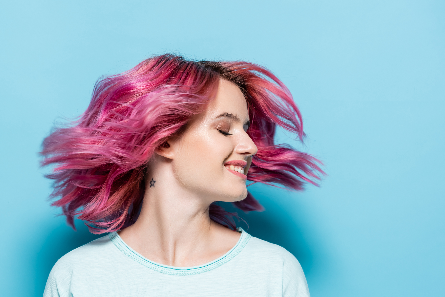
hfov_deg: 11.9
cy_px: 190
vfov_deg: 7.9
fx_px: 2139
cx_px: 150
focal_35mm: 173
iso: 100
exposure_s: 1/200
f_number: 8
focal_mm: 130
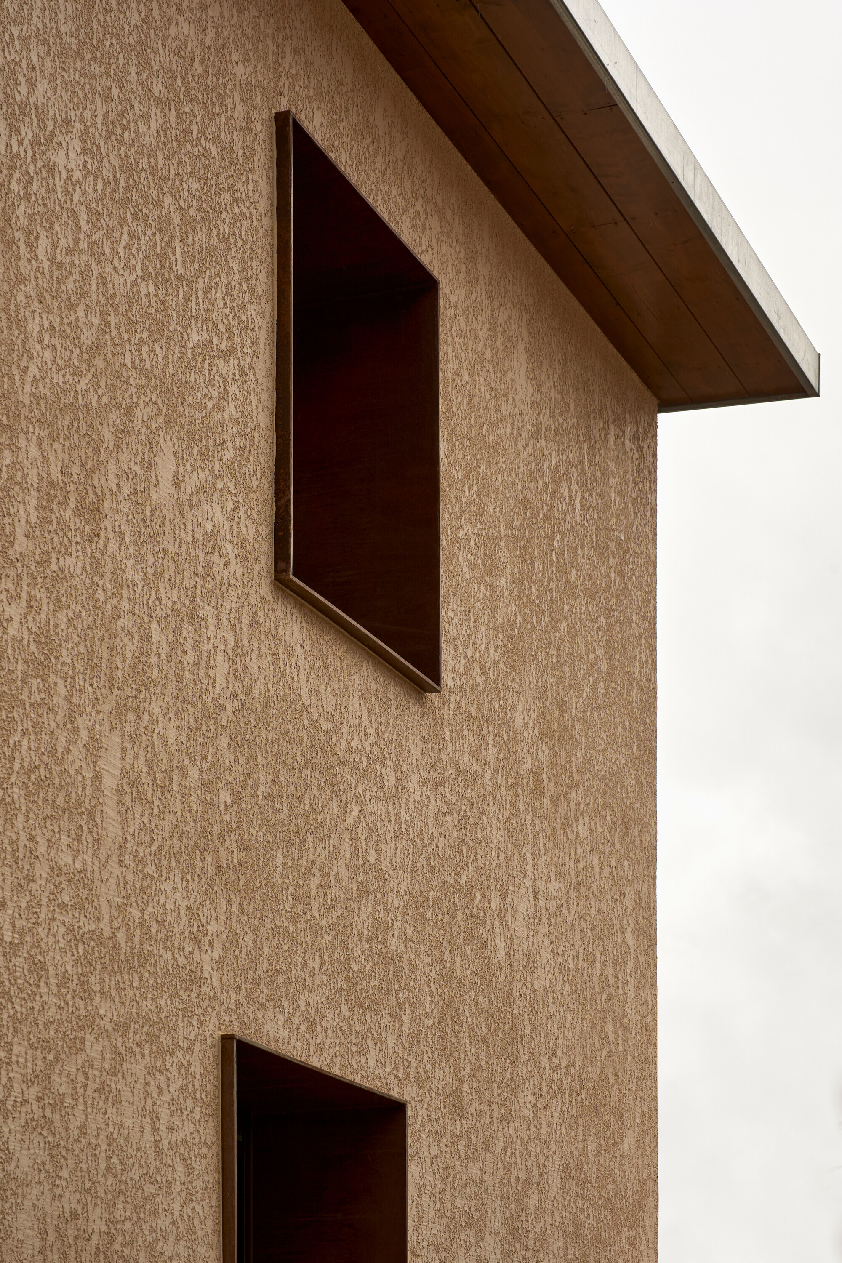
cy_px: 632
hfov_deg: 18.9
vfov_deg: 28.1
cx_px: 421
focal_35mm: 72
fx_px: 2526
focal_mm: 72
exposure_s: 1/200
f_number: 13
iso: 100
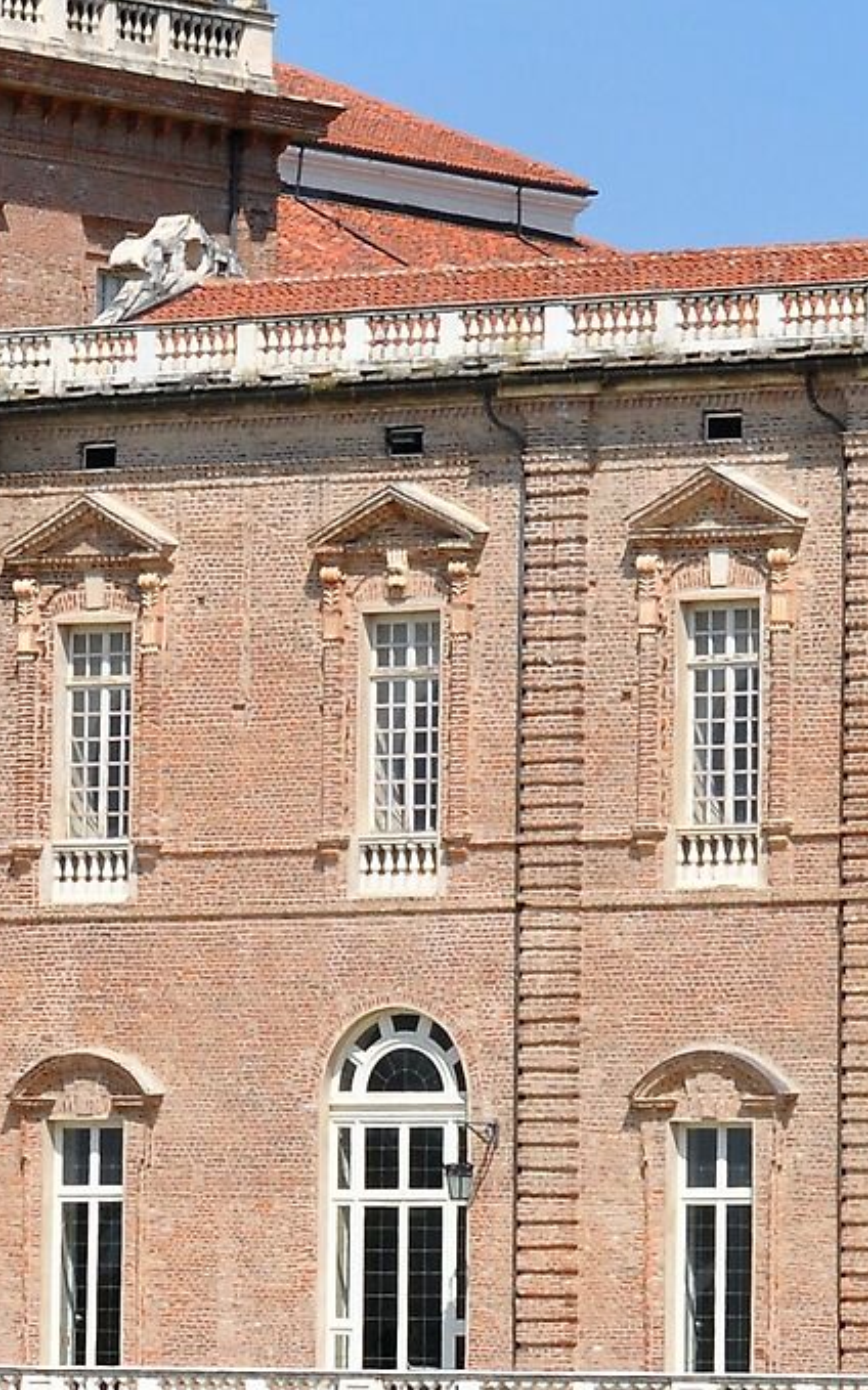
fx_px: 10226
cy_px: 385
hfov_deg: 4.8
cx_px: -57
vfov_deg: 7.8
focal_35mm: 270
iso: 200
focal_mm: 50
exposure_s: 1/500
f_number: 11
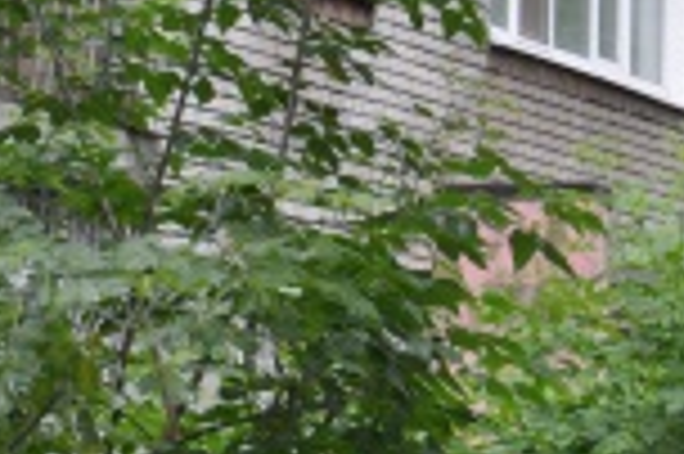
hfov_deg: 8.8
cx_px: 1026
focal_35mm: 228
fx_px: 4327
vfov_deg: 6.0
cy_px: 25
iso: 200
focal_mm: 40
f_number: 4.5
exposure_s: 1/100
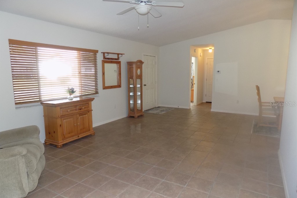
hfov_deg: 73.8
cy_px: 104
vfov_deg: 53.1
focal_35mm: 24
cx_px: 148
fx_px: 198
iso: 250
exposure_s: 1/30
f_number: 3.1
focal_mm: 4
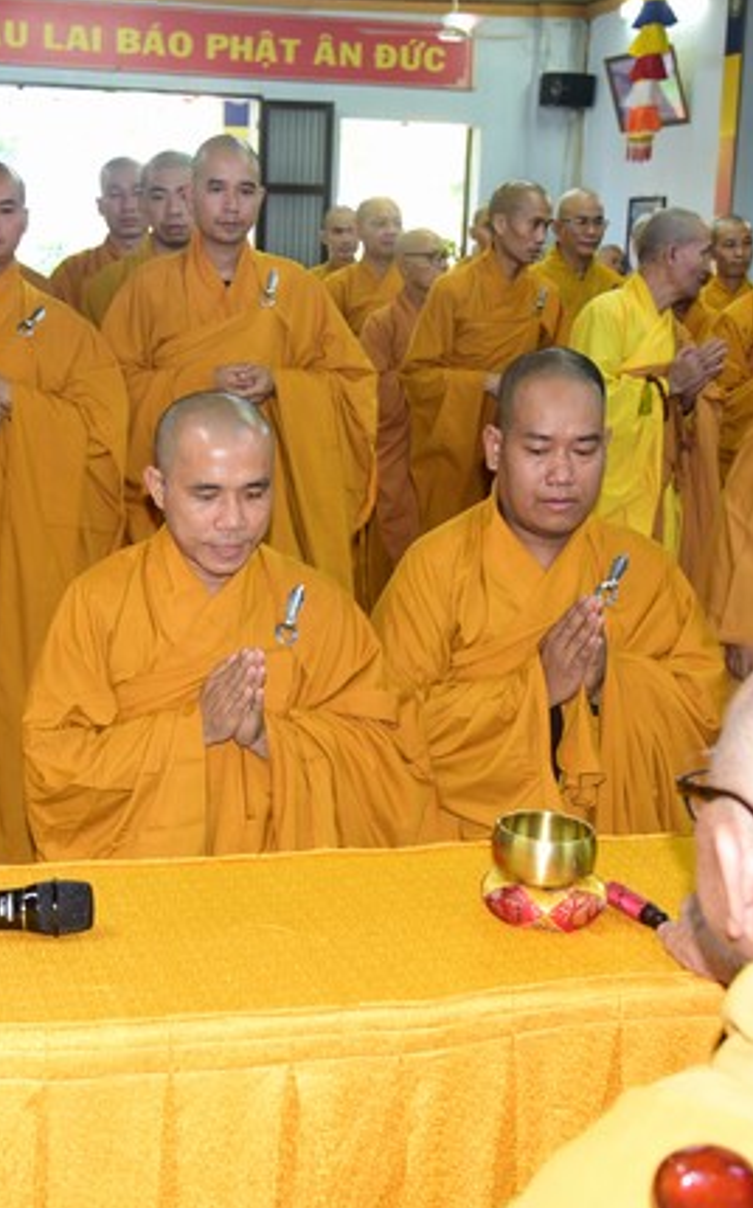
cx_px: 239
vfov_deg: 37.6
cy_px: 604
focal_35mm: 54
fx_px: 1777
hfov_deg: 23.8
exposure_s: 1/40
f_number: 5.6
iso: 1600
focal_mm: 35
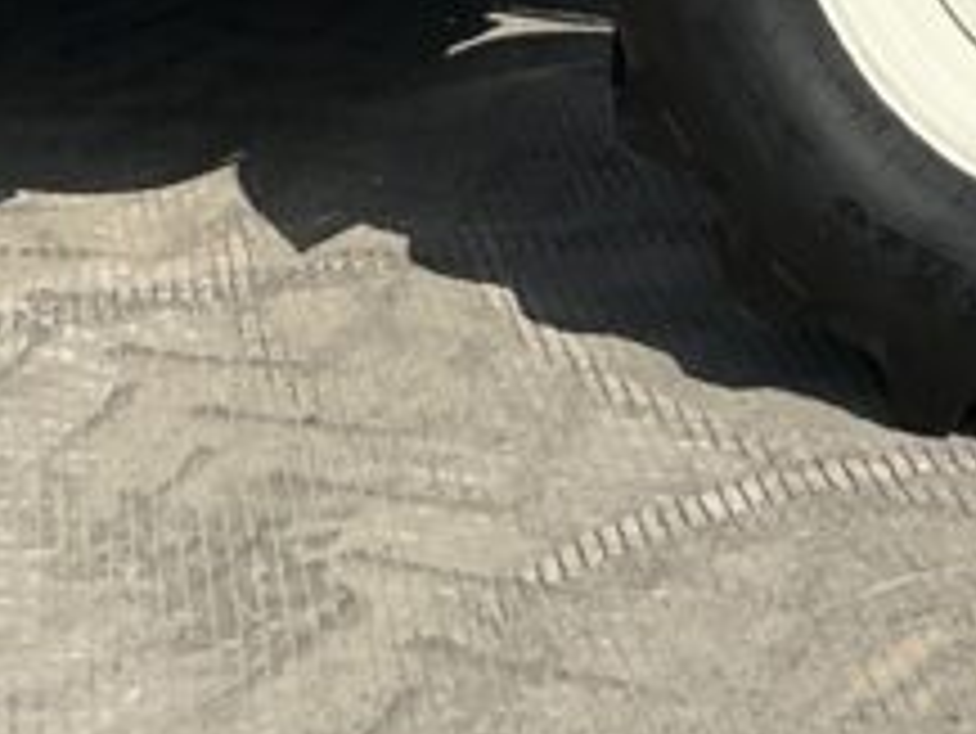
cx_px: 778
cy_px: -946
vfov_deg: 10.0
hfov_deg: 14.8
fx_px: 3724
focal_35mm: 132
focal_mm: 3
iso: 25
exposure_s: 1/1626
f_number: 1.8
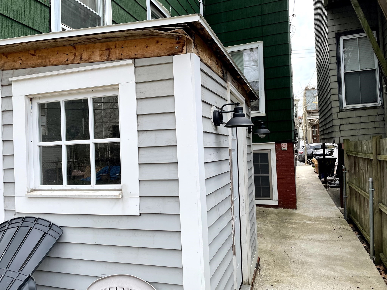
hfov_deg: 67.3
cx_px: 194
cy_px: 145
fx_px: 291
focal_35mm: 26
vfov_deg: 53.1
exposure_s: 1/1490
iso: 32
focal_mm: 4.2
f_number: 1.6
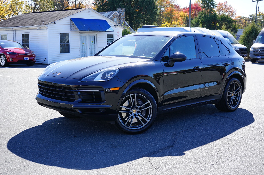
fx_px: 352
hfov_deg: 41.2
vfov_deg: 28.0
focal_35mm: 48
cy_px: 88
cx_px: 132
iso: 100
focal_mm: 48
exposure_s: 1/80
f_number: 8
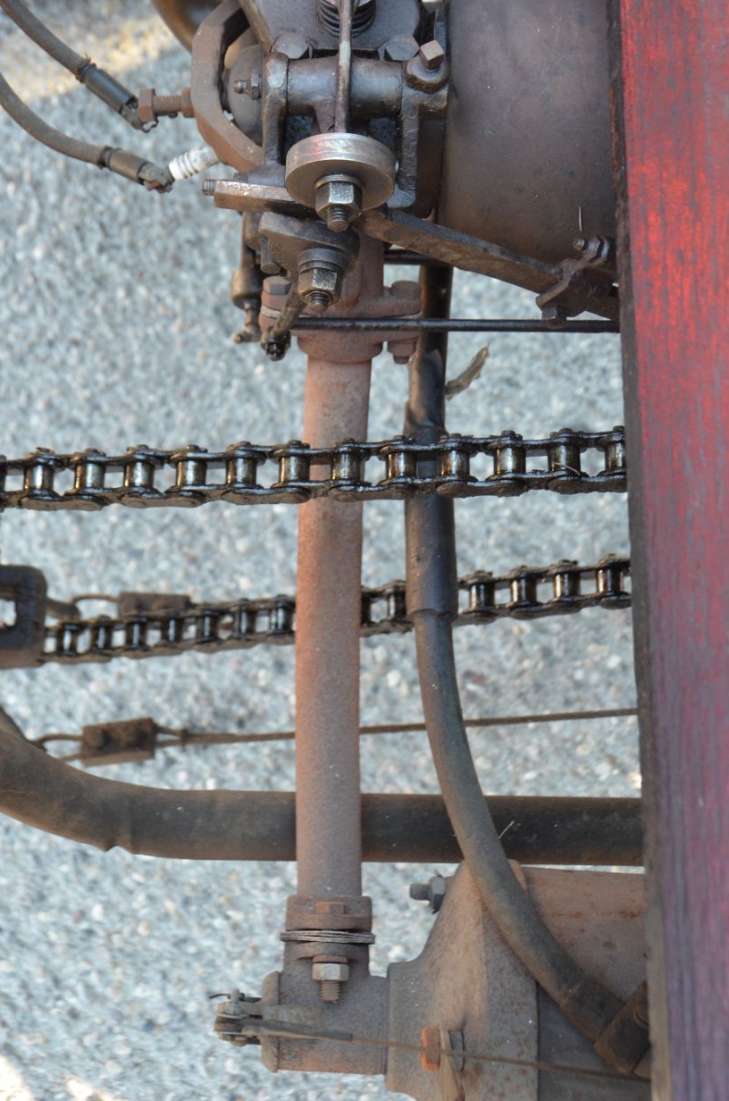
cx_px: 264
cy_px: 339
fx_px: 1739
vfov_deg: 34.7
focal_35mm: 57
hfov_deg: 23.6
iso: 560
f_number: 4
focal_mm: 26
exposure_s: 1/60
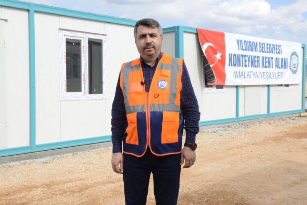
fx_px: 384
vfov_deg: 29.9
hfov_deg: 43.6
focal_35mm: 45
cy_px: 102
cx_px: 154
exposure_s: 1/400
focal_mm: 45
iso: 640
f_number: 13
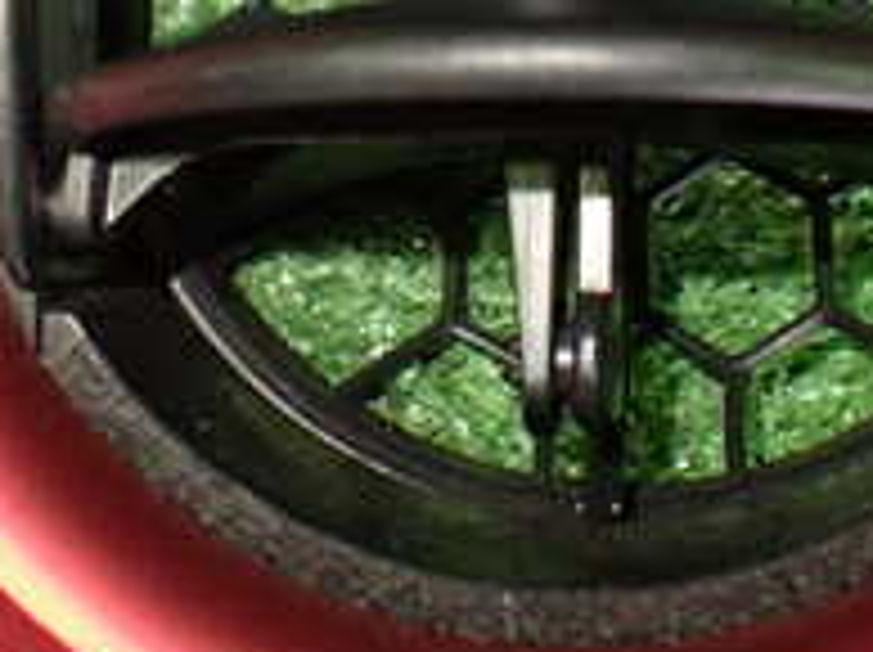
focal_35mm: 93
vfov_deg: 15.4
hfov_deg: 21.1
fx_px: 2343
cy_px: -67
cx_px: 522
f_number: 2.3
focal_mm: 5.4
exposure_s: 1/100
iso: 800
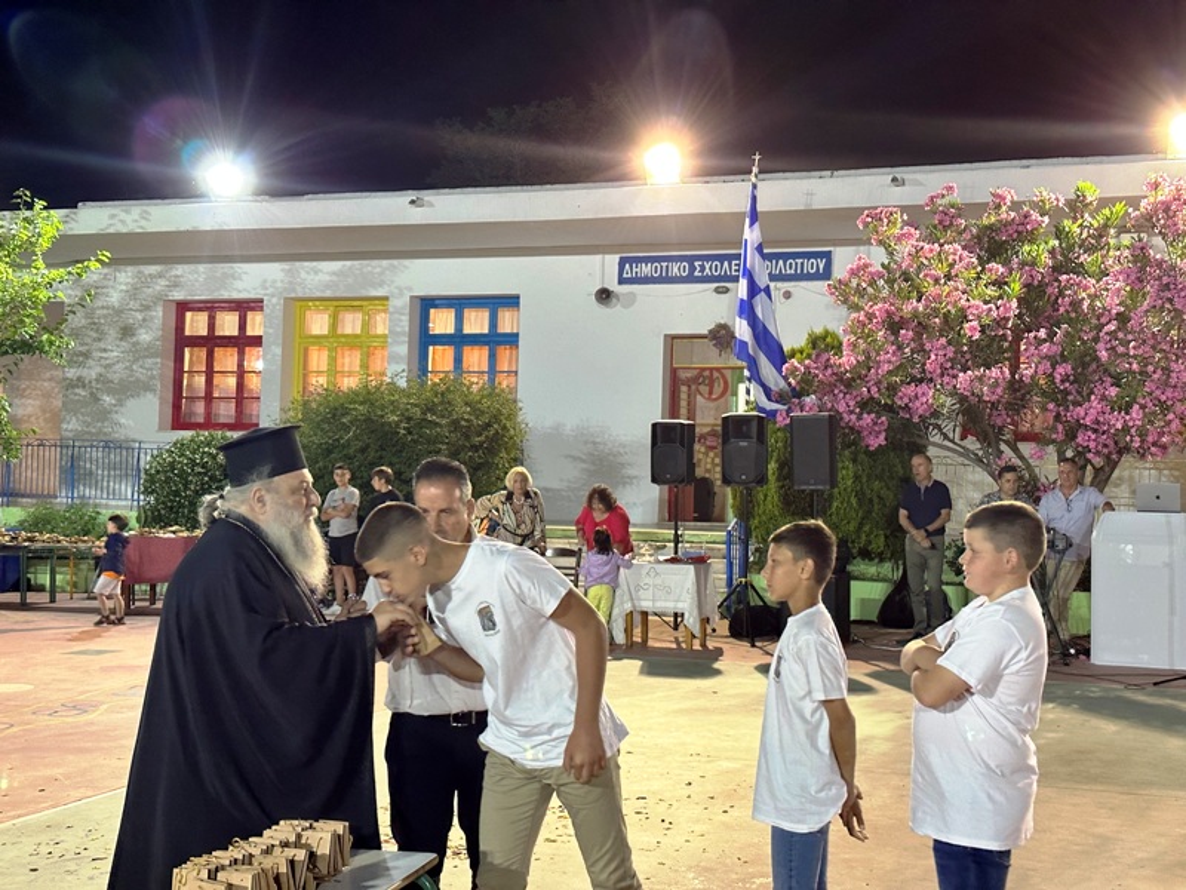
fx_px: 1645
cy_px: 445
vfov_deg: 30.3
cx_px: 593
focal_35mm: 48
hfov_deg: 39.7
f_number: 1.78
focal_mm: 6.86
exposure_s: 1/33
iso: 250
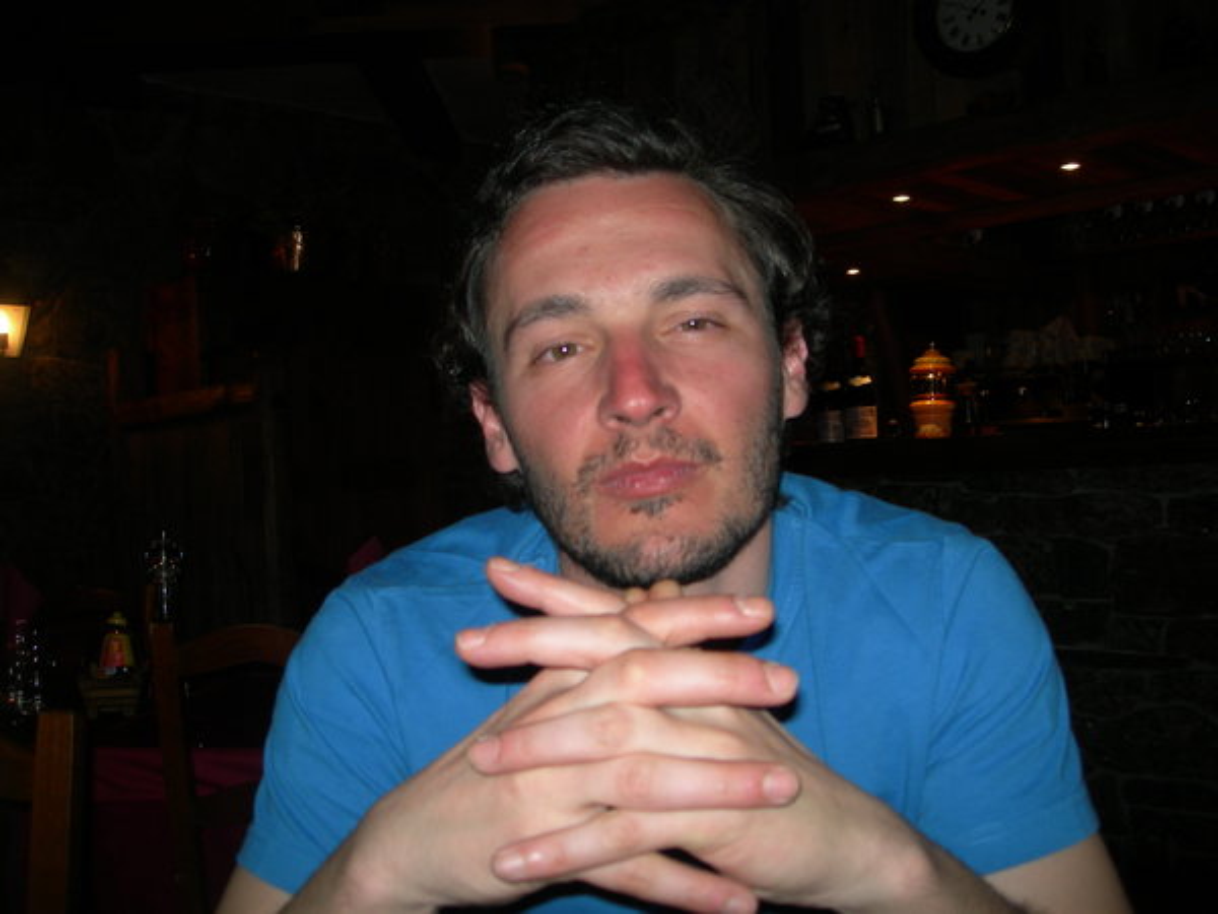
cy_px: 457
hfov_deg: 49.0
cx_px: 609
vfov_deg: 37.7
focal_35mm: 38
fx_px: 1337
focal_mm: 7.8
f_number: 2.8
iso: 50
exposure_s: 1/60.1
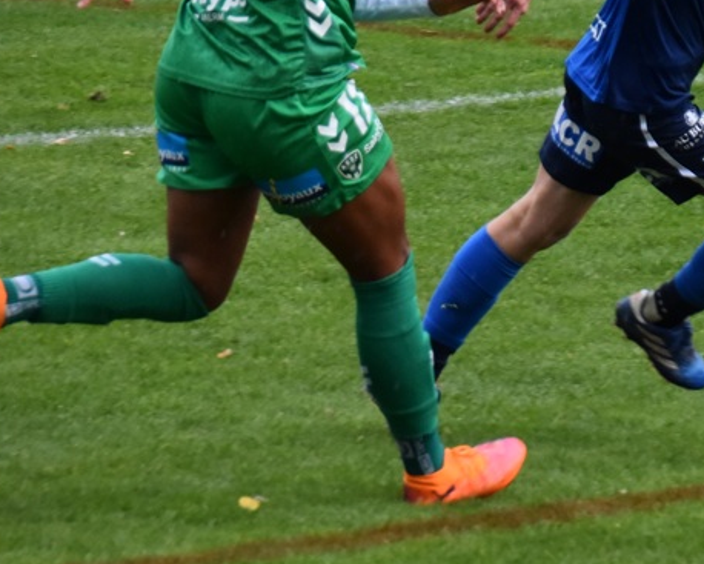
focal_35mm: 811
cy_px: 223
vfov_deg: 1.9
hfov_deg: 2.4
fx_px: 16909
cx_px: 653
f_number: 6.3
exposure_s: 1/500
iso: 1250
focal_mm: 220
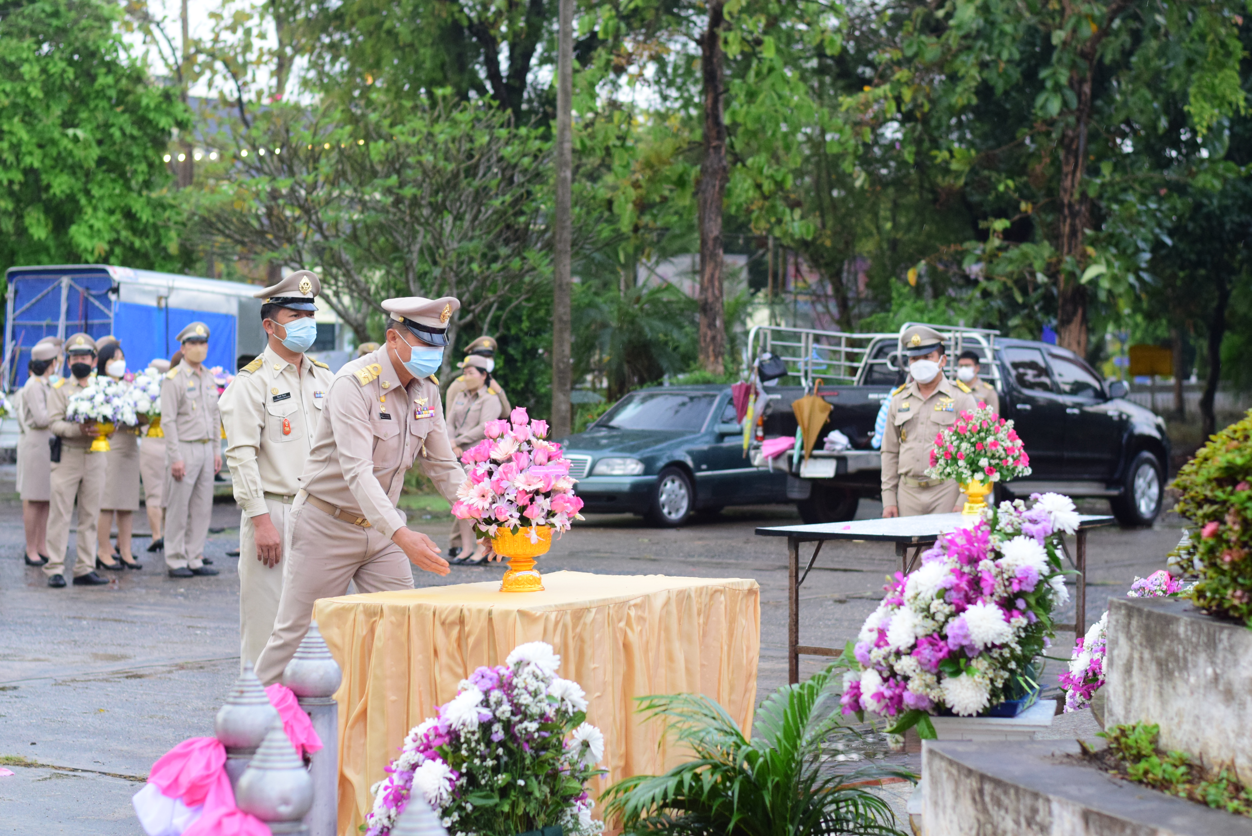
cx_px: 626
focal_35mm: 75
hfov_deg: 27.0
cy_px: 418
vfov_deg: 18.2
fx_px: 2609
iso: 1600
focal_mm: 50
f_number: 3.2
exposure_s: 1/400
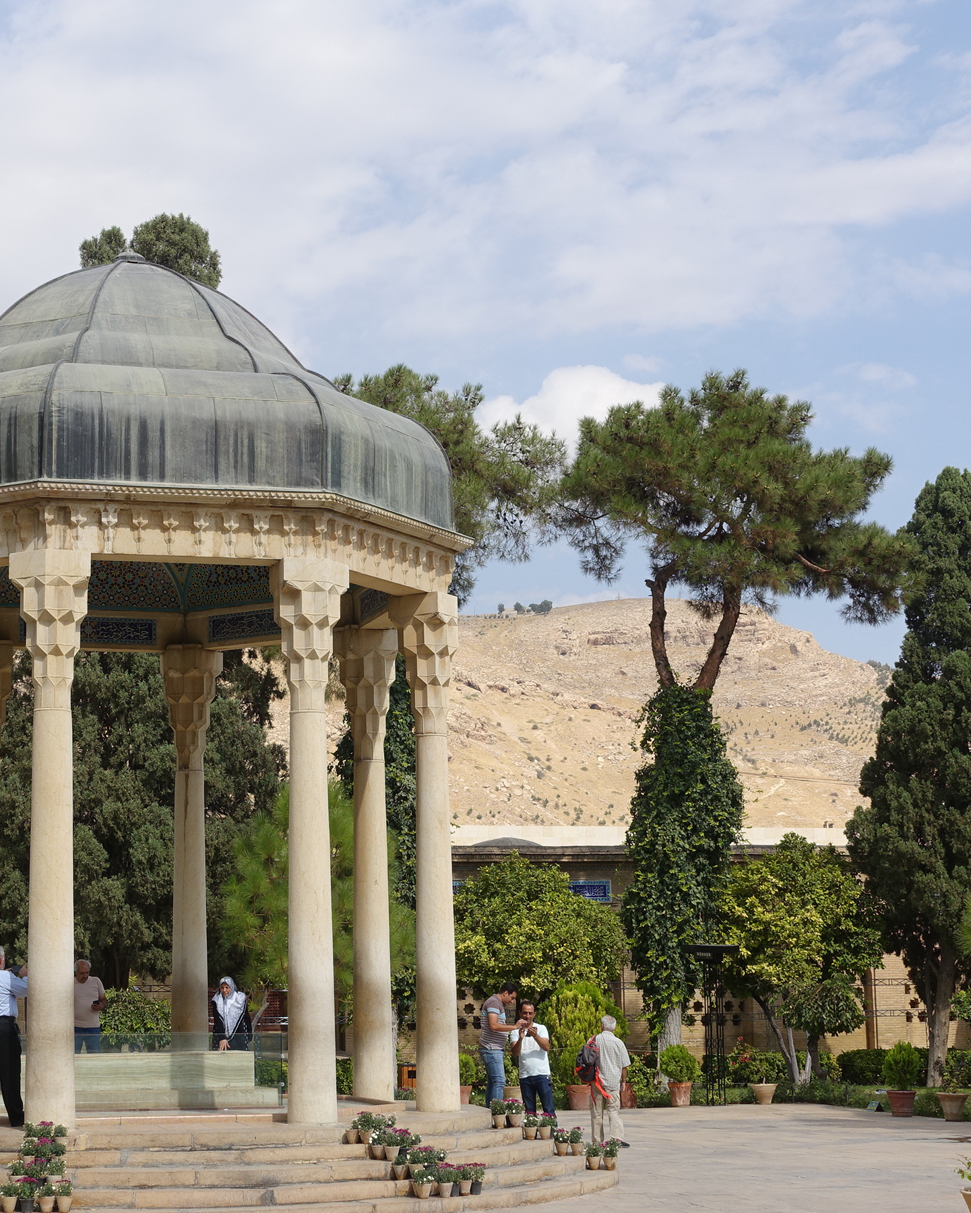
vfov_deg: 28.3
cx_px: 266
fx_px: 2407
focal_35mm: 67
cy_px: 612
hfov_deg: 22.6
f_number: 5.6
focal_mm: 17.27
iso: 125
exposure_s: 1/640
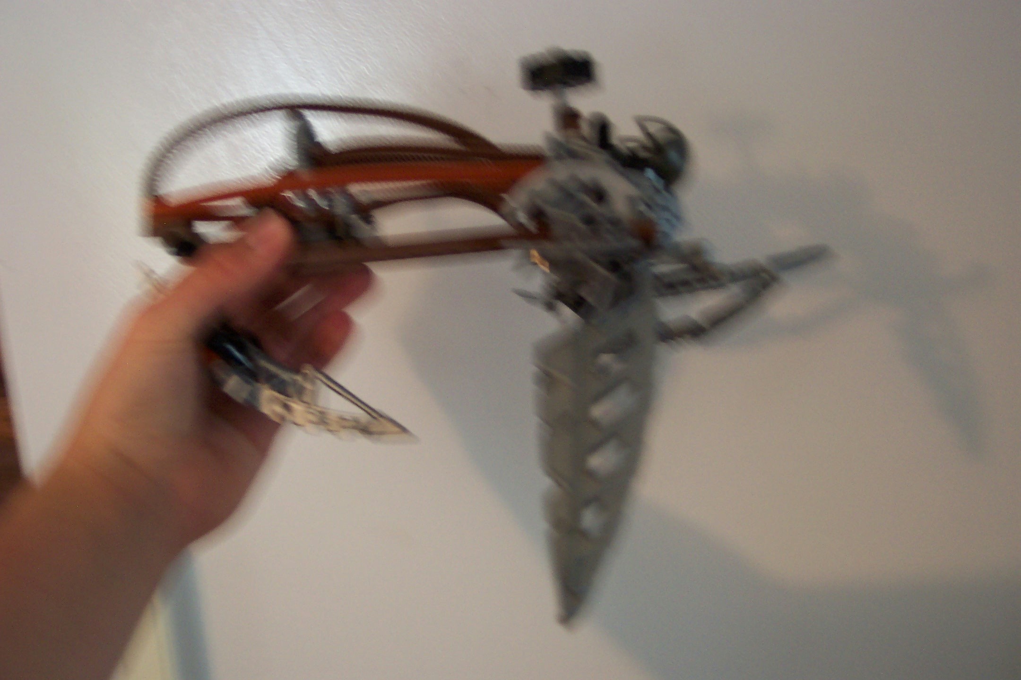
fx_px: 1078
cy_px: 340
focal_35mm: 38
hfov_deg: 50.7
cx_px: 510
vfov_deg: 35.1
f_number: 2.8
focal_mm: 8
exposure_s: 1/8
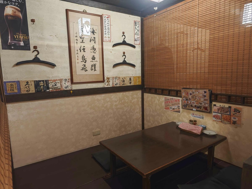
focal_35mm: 23
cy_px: 94
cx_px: 126
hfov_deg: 73.9
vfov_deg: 58.9
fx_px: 167
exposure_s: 1/24
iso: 1600
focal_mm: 8.72
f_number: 1.63
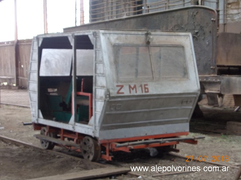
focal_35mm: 82
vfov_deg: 18.0
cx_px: 120
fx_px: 571
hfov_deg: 23.8
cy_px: 90
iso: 200
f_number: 4.8
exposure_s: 1/8
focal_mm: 11.6
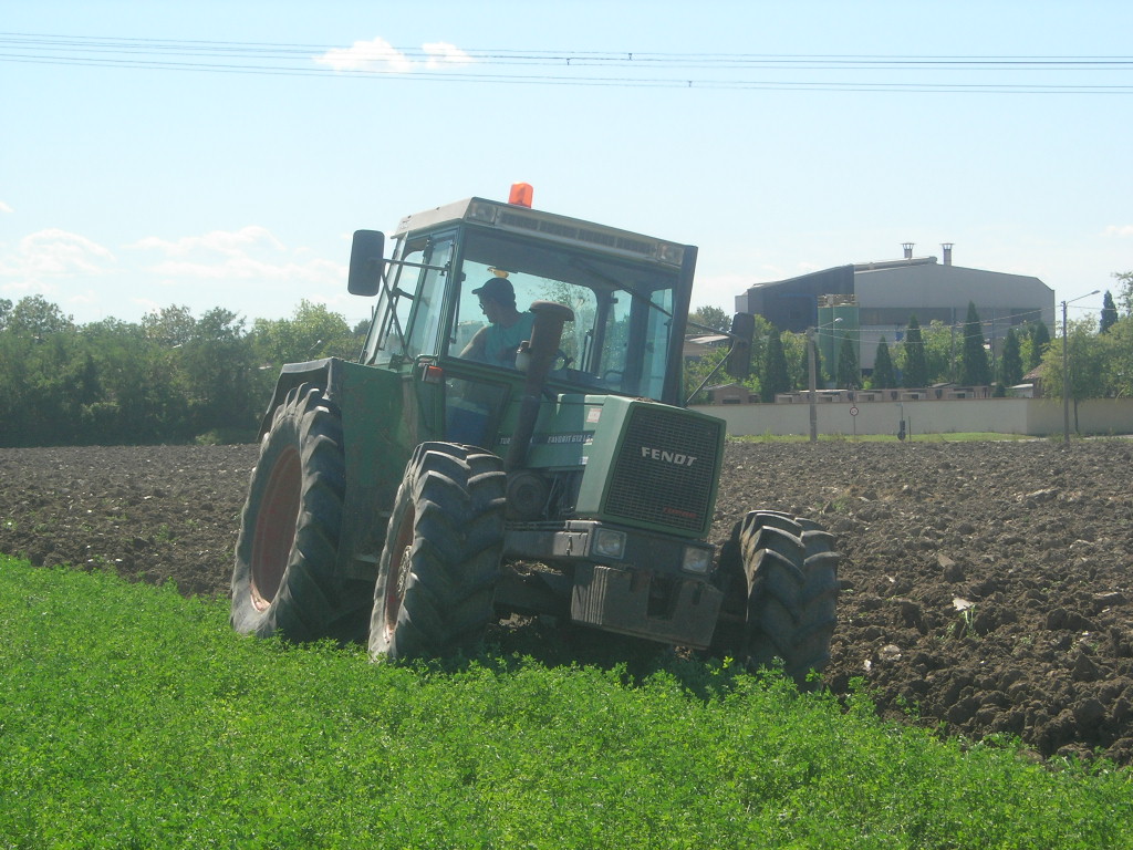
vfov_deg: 13.1
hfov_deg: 17.4
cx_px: 566
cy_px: 425
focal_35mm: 113
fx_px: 3699
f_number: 8.2
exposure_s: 1/153
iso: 64
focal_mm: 23.4
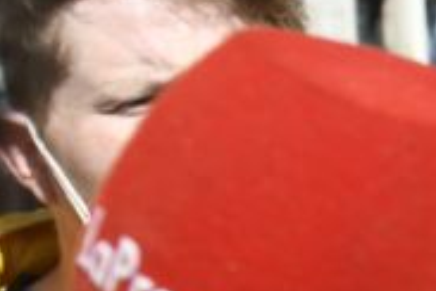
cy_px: 400
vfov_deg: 6.8
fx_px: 2434
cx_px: 1217
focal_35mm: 201
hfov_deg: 8.8
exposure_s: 1/2500
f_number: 5.6
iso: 640
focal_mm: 24
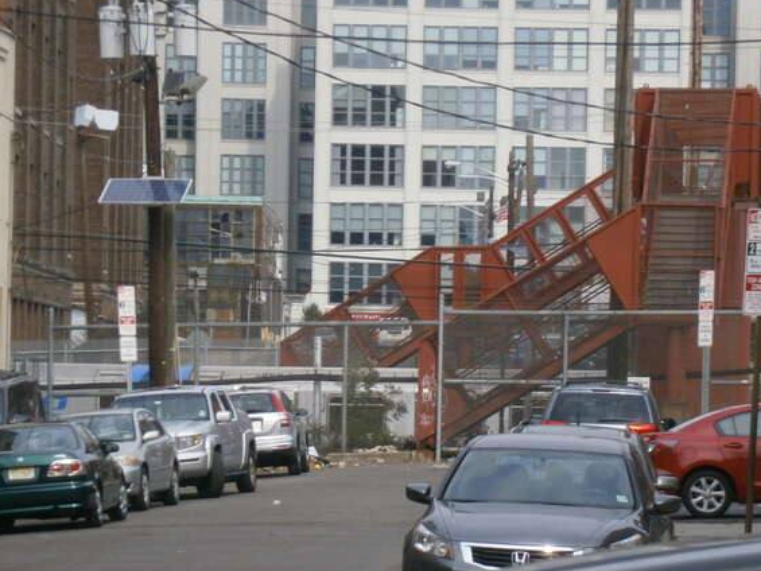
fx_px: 4046
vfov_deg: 8.1
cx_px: 401
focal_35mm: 184
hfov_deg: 10.7
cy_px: 364
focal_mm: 23.5
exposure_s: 1/250
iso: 100
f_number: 6.5
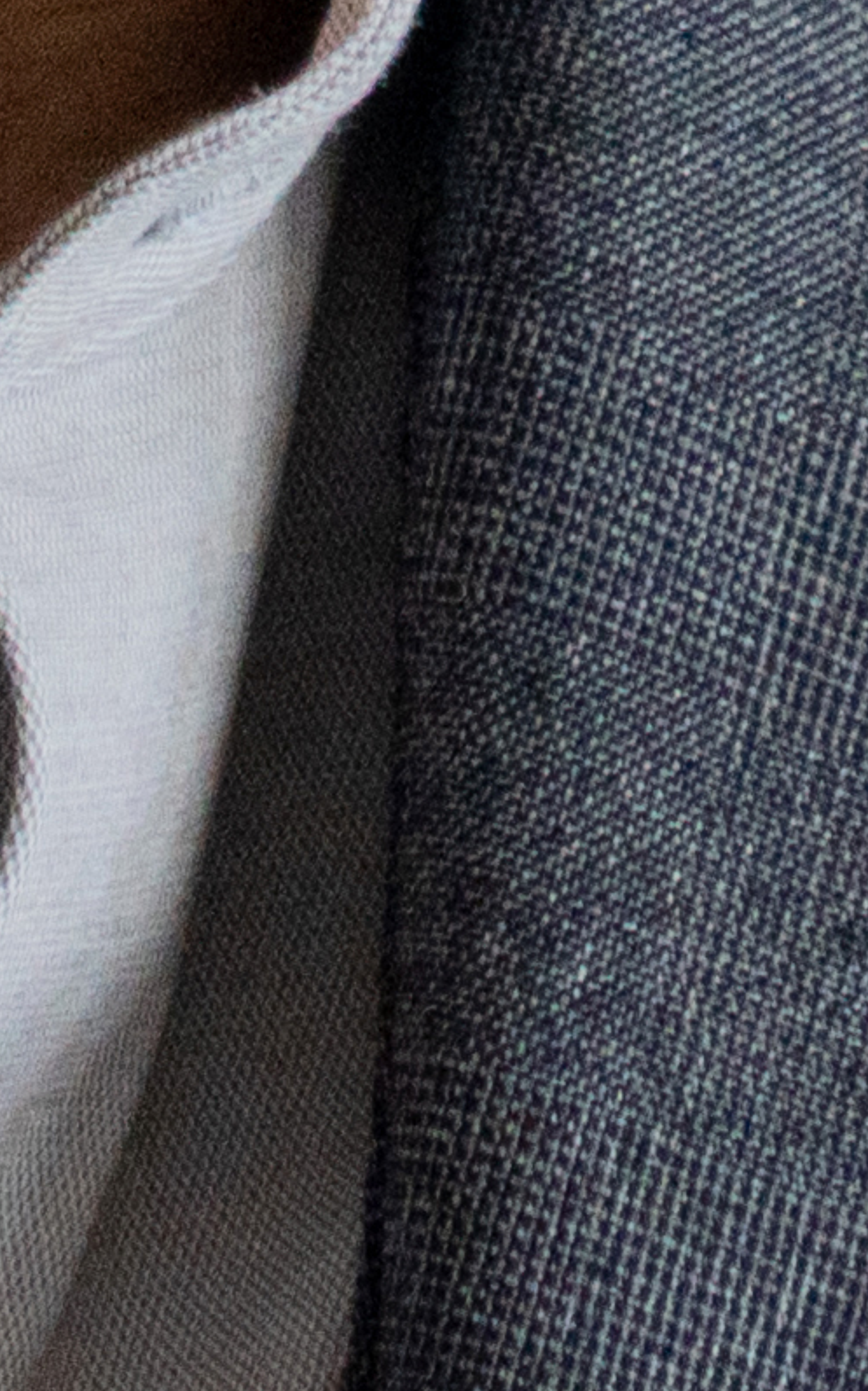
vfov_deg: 1.0
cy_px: -1721
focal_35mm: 2154
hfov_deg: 0.6
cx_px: 702
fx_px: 81586
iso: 1000
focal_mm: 240
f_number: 6.3
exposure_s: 1/100
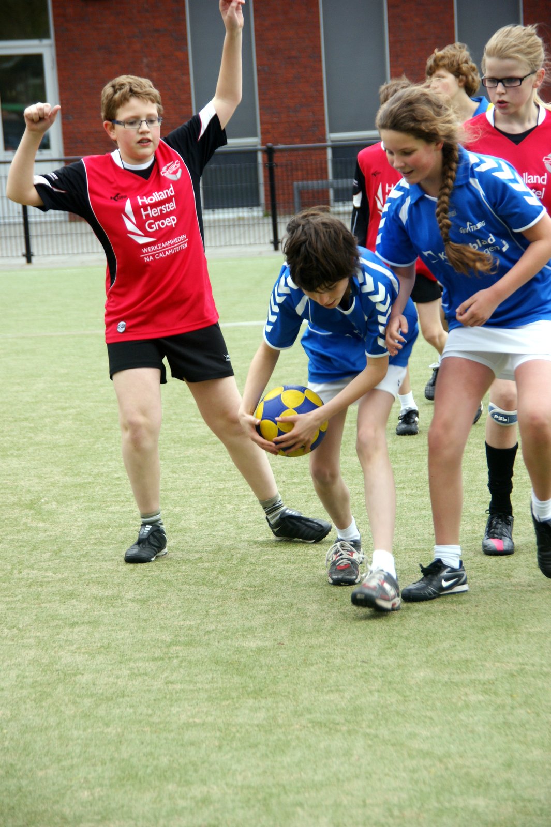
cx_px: 276
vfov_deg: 13.7
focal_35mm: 150
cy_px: 414
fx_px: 3447
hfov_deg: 9.1
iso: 200
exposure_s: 1/250
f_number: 6.3
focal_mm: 100
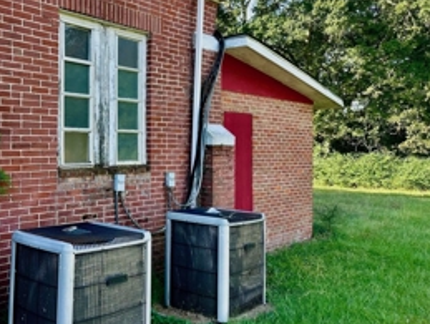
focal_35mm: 37
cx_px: 111
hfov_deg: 48.3
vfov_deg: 38.7
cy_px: 136
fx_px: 460
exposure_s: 1/604
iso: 80
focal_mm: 6.86
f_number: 1.78
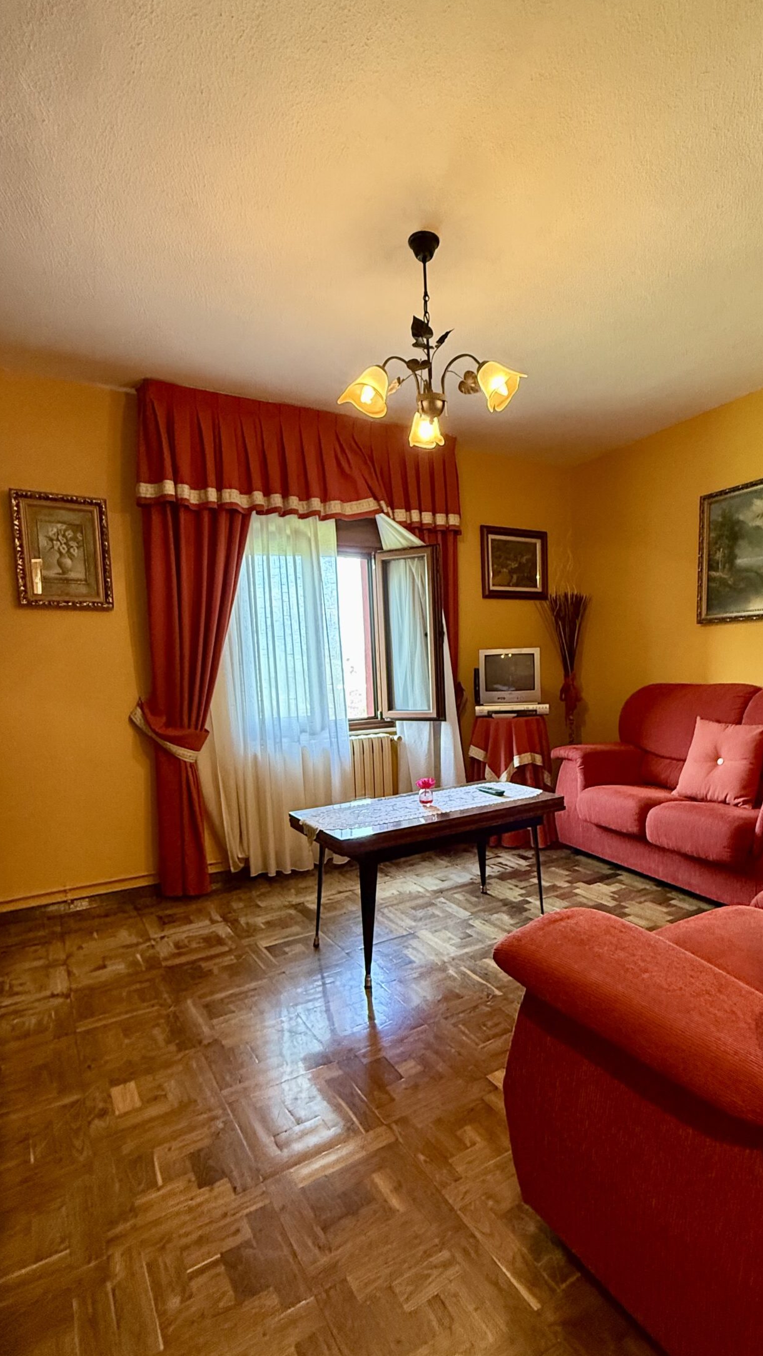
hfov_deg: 60.7
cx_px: 445
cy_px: 741
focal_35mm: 18
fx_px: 647
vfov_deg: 92.4
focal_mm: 2.22
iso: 400
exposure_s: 1/100
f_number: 2.2
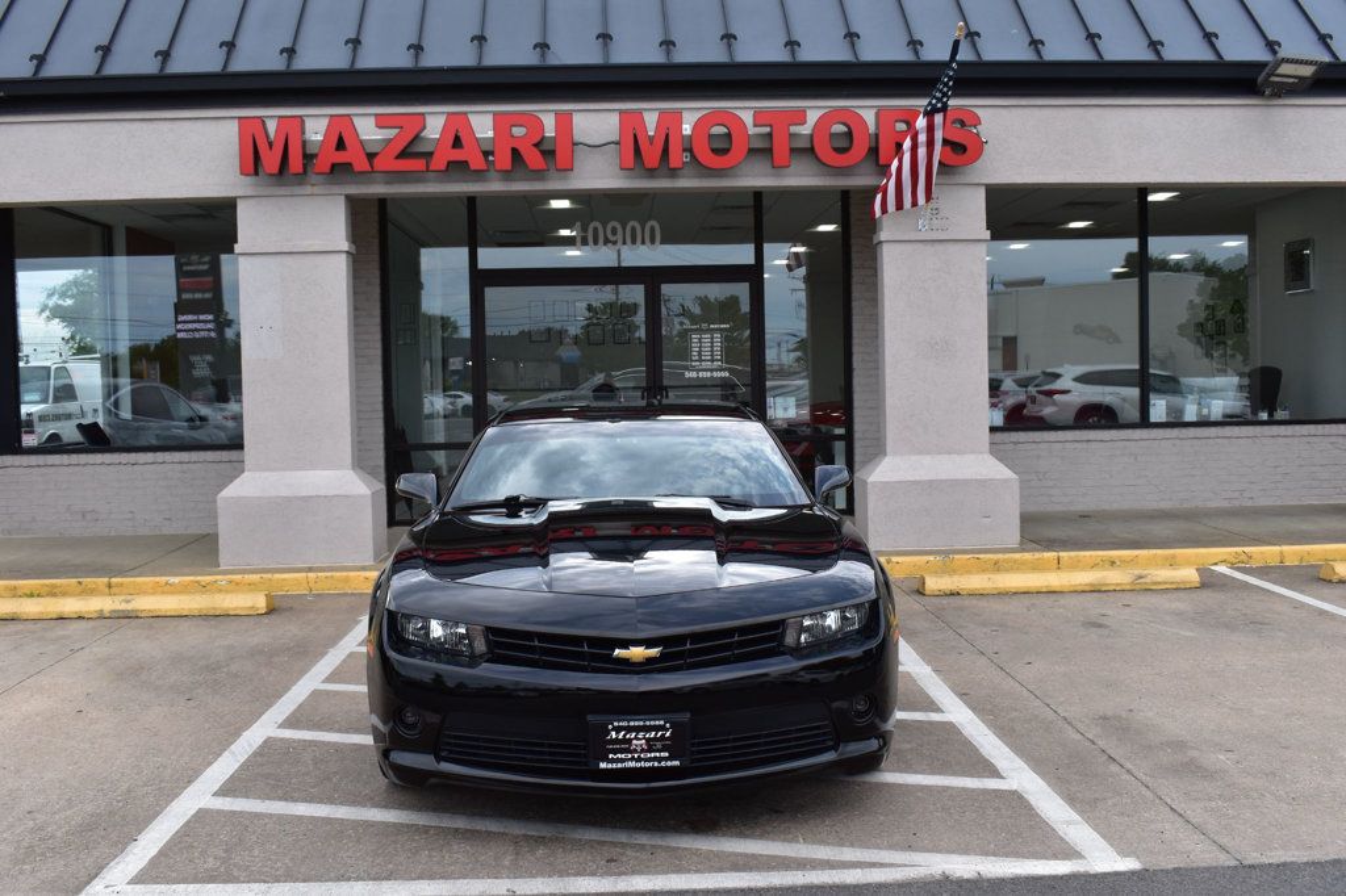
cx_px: 673
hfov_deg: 53.1
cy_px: 448
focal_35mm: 36
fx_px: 1345
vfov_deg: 36.8
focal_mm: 24
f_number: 10
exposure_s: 1/250
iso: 400
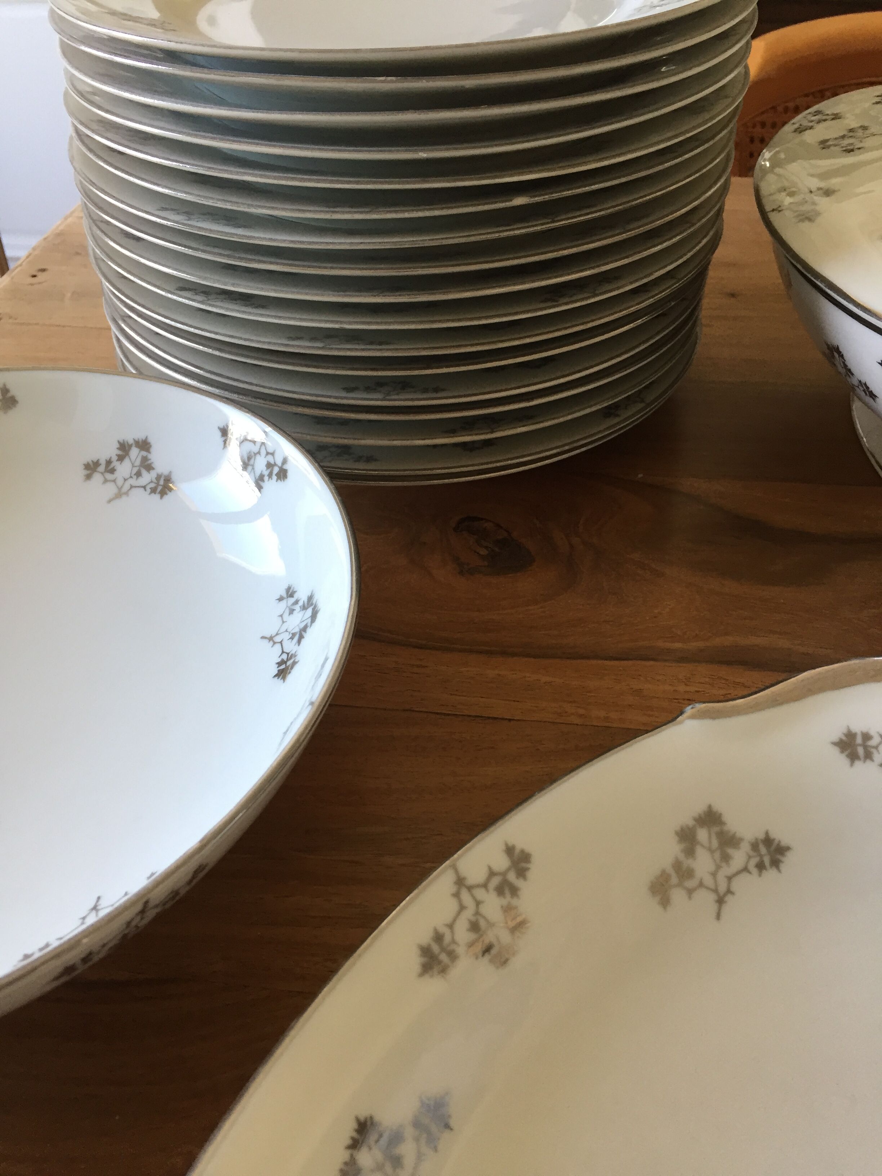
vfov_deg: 61.7
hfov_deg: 48.2
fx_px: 985
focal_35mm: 29
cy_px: 588
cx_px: 441
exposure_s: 1/33
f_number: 2.2
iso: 50
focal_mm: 4.15
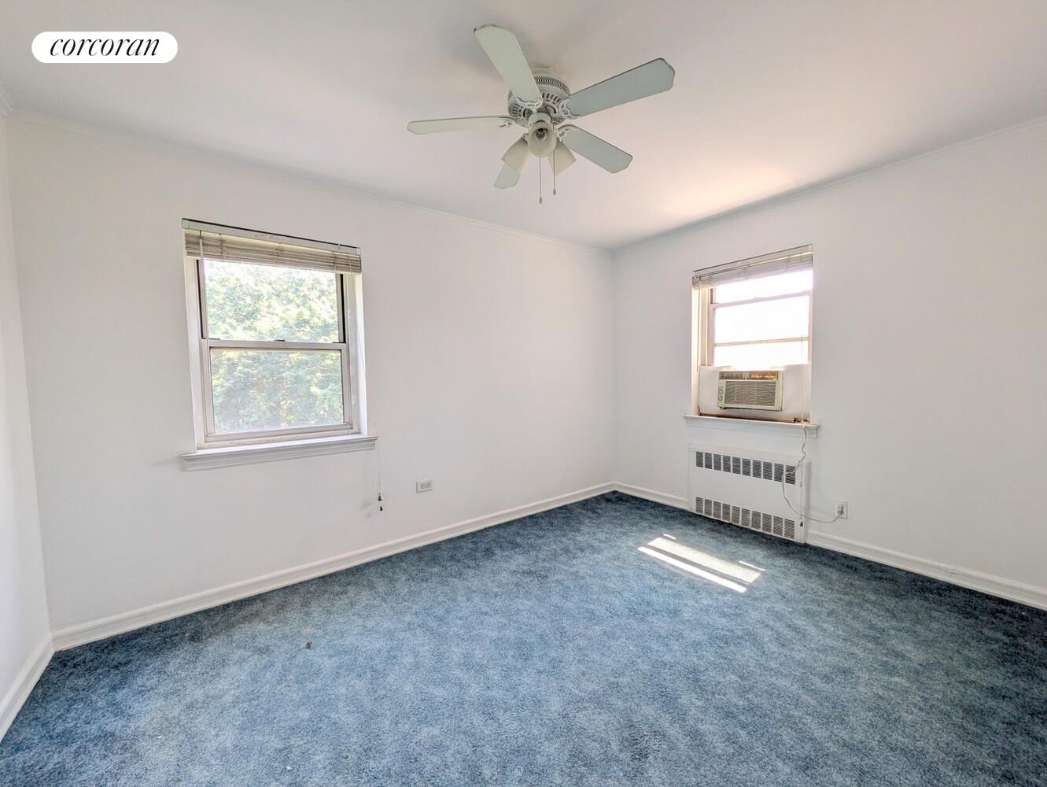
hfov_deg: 102.0
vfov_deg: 85.7
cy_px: 394
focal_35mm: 14
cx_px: 524
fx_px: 424
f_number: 2.2
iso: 64
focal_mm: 1.83
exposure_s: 1/60
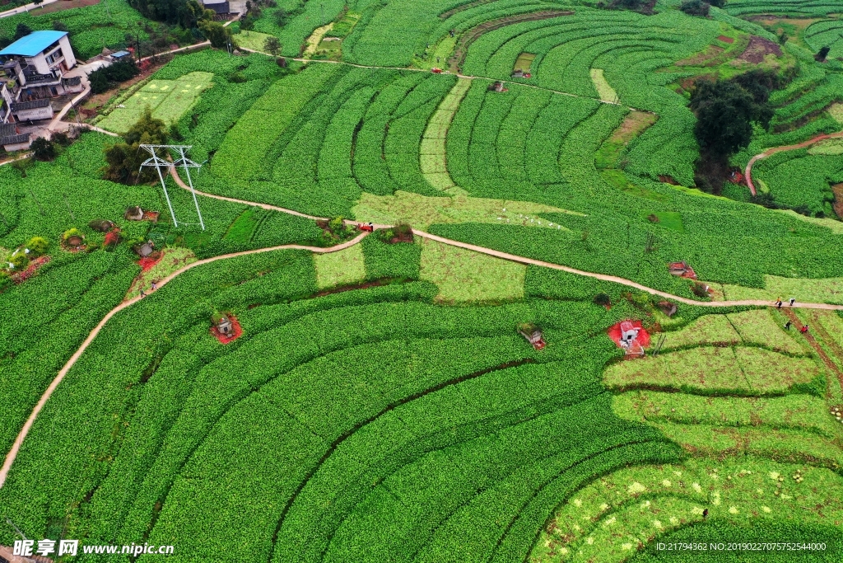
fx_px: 656
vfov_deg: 46.4
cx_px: 422
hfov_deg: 65.5
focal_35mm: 28
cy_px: 282
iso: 100
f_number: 4.5
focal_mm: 10.26
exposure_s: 1/120
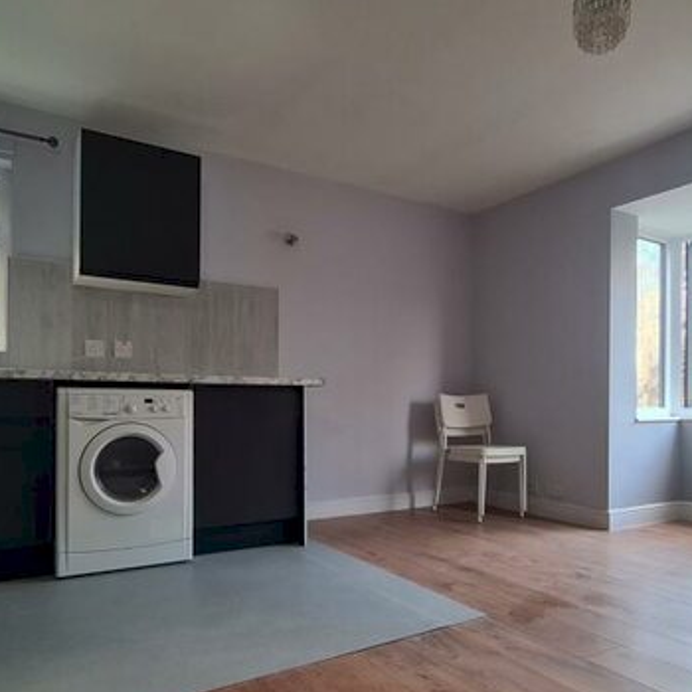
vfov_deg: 66.7
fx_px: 520
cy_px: 408
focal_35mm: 23
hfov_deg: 67.2
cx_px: 334
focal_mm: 2.2
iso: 320
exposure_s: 1/50
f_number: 2.2
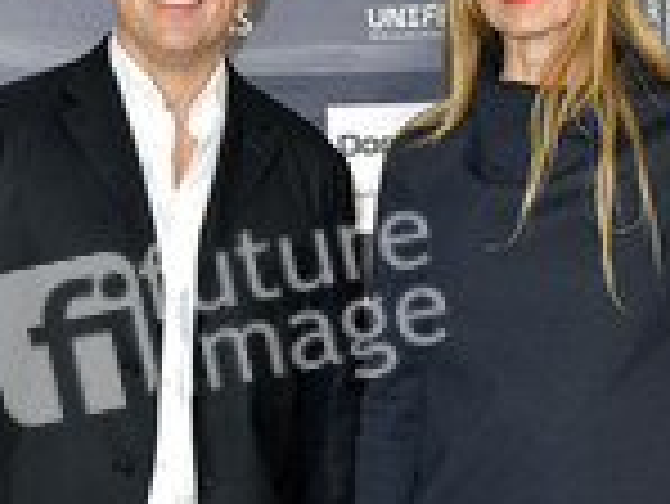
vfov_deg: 12.6
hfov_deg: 17.0
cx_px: 346
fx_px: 2247
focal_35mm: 116
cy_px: 544
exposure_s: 1/125
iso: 1600
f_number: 5.6
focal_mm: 45
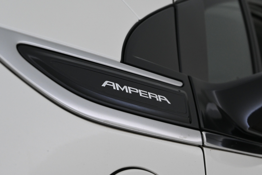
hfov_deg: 27.0
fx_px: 546
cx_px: 131
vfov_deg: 18.2
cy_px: 88
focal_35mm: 75
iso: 1800
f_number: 6.3
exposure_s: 1/80
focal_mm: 50
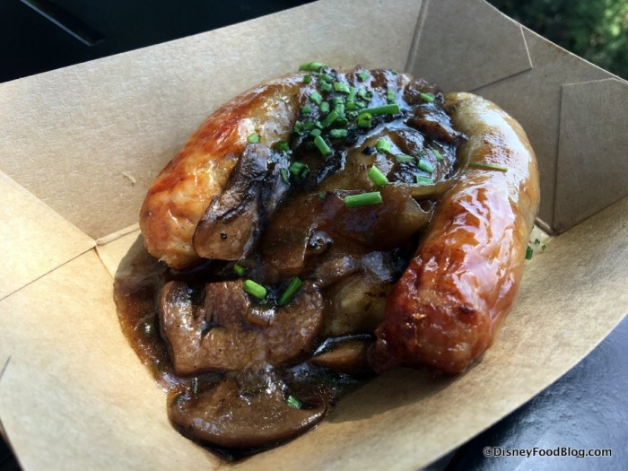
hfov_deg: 61.7
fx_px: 526
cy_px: 236
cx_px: 314
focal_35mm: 29
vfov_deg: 48.2
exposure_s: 1/224
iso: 25
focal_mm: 4.15
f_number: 2.2
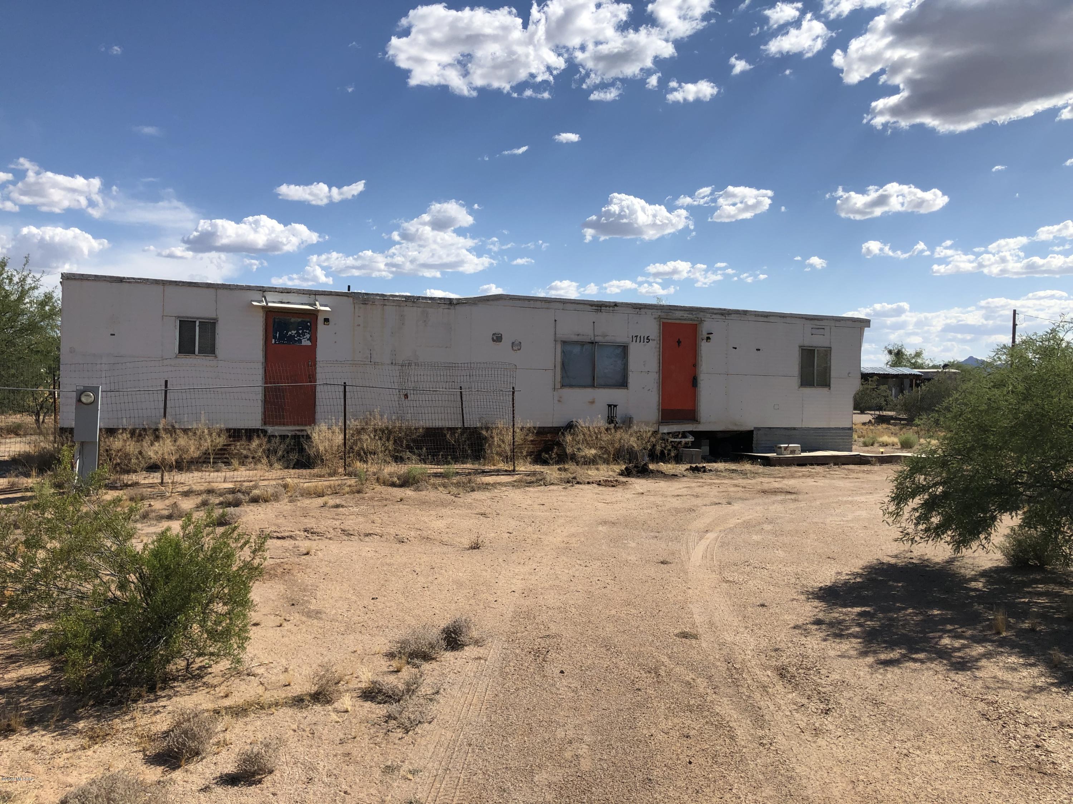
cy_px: 402
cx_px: 536
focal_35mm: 28
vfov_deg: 49.7
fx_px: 868
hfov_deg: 63.4
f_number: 1.8
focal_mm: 3.99
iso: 20
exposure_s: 1/3205
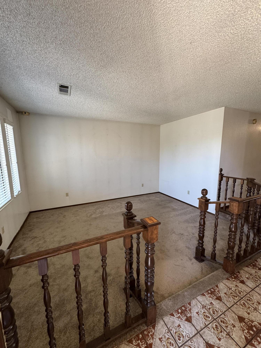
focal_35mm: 14
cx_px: 130
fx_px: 141
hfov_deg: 85.7
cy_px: 174
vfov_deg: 102.1
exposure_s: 1/60
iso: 250
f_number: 2.2
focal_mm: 2.22
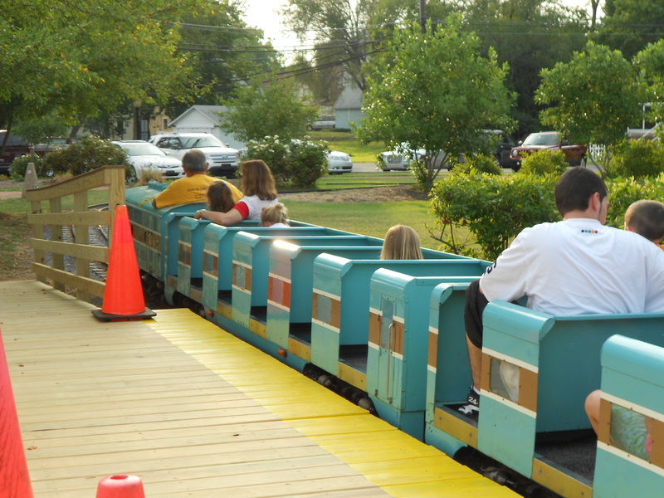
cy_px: 249
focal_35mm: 66
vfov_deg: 22.3
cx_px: 332
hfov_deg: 29.4
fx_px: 1266
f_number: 5.3
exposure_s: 1/100
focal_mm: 11.6
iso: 80
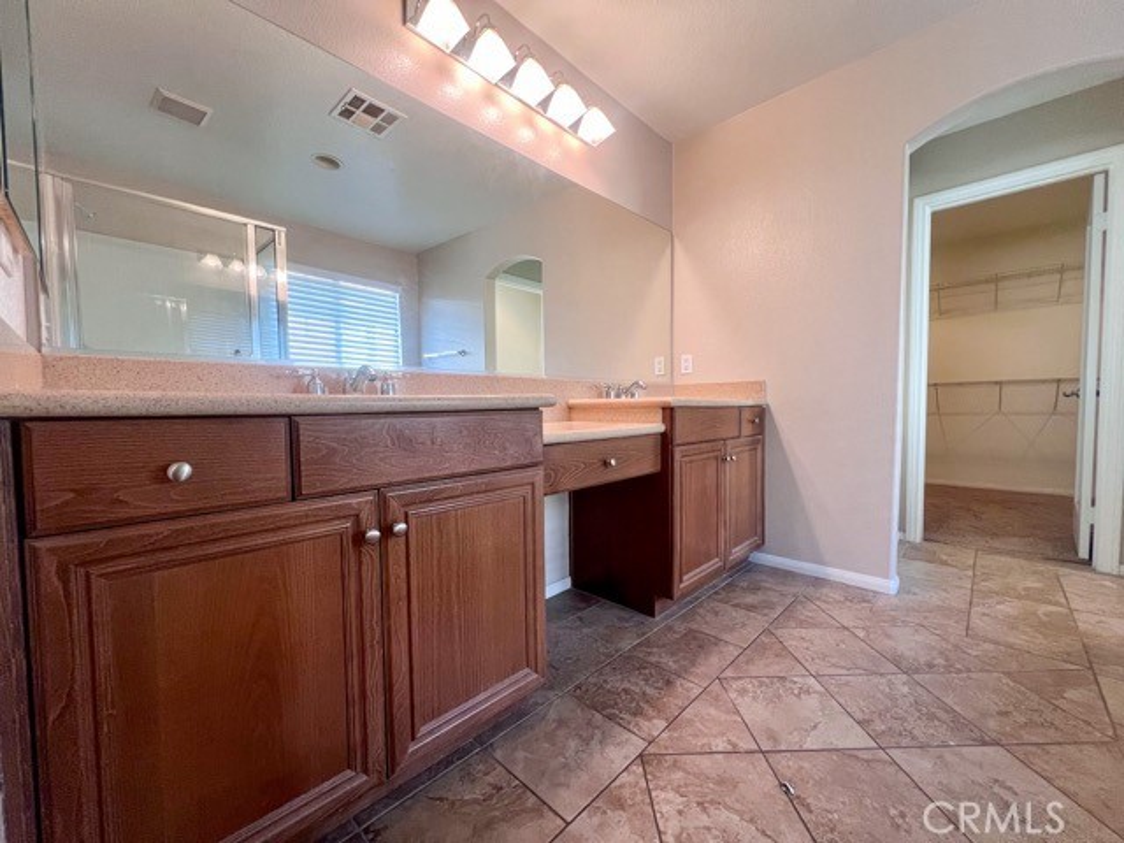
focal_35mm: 13
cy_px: 422
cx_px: 562
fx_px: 422
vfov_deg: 89.9
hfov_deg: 106.2
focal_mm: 1.57
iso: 200
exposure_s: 1/60
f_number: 1.8
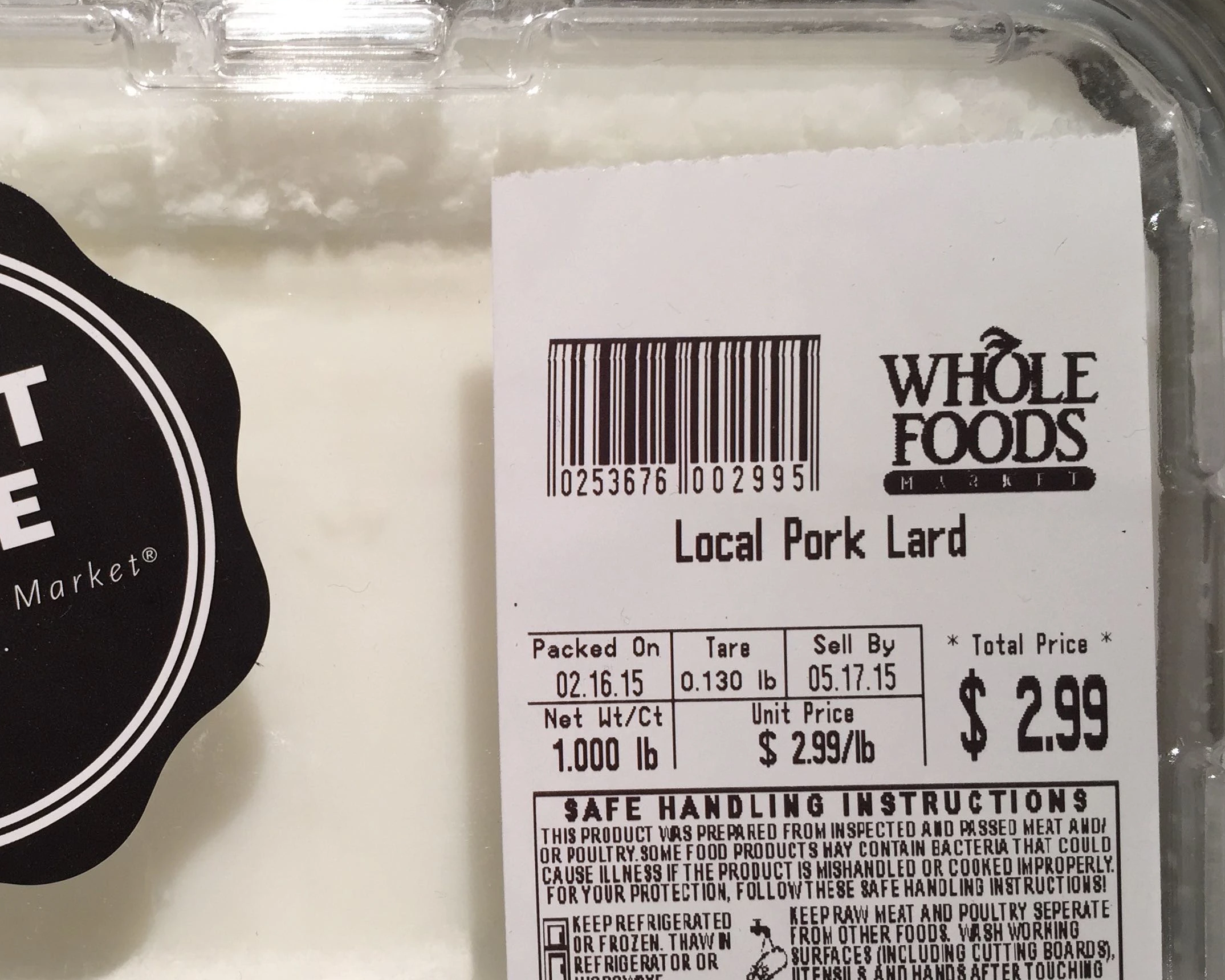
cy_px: 566
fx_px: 1559
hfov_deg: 41.8
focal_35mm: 43
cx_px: 324
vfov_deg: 34.8
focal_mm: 4.15
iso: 40
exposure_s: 1/60
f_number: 2.2
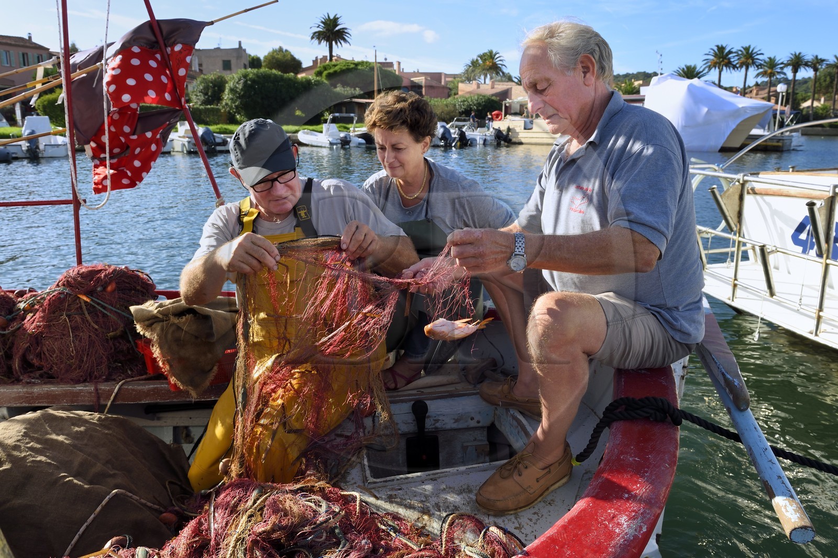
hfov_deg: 73.8
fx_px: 558
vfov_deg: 53.1
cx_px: 419
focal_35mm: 24
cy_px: 279
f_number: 10
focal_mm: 24
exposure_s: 1/200
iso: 200
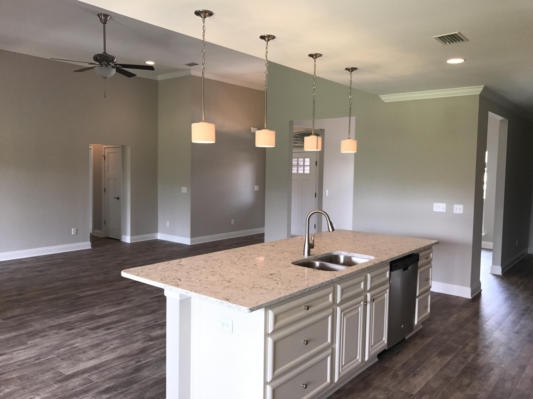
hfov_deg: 63.4
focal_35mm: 28
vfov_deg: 49.7
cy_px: 200
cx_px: 266
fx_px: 431
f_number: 1.8
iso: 20
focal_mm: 3.99
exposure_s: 1/56
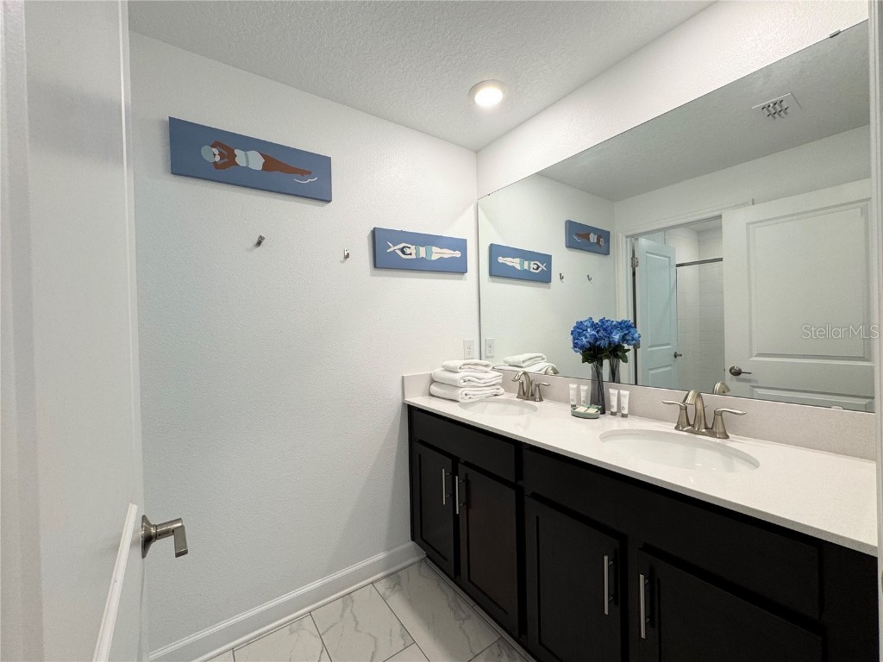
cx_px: 442
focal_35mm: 14
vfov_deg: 85.7
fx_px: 357
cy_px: 331
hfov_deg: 102.1
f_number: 2.2
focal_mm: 2.22
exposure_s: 1/120
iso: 80
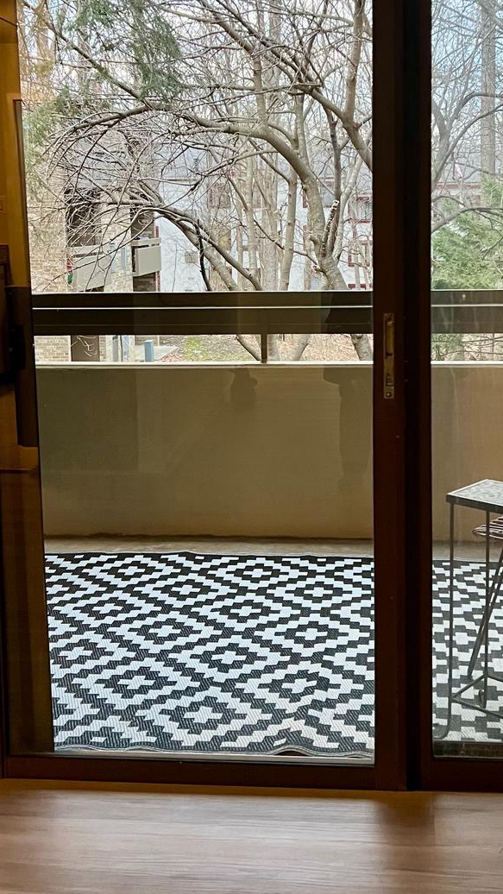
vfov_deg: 47.7
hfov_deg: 28.3
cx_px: 312
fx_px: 996
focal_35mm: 42
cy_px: 312
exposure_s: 1/60
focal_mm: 5.7
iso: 500
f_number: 1.5
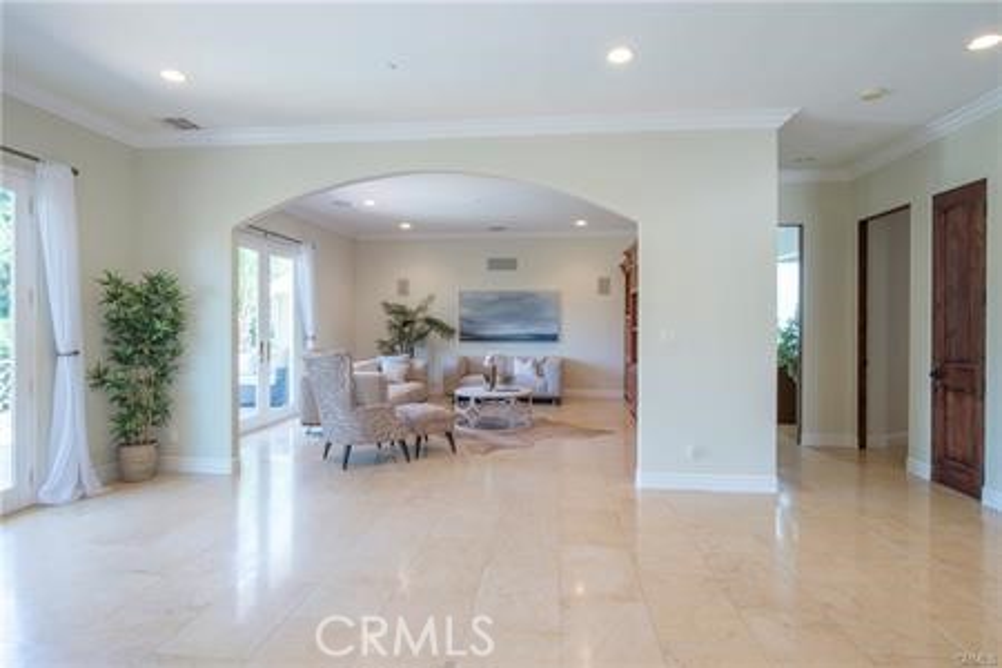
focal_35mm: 18
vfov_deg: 67.4
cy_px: 334
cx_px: 501
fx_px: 501
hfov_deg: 90.0
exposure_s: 1/1.25
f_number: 22
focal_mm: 18
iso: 200
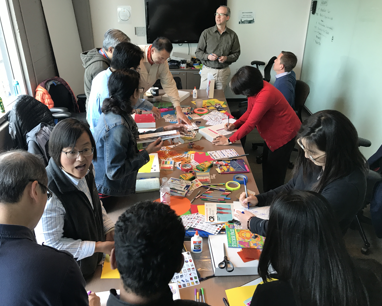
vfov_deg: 48.5
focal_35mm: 30
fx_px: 339
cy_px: 151
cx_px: 179
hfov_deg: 58.7
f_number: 1.8
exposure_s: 1/30
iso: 32
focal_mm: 3.99
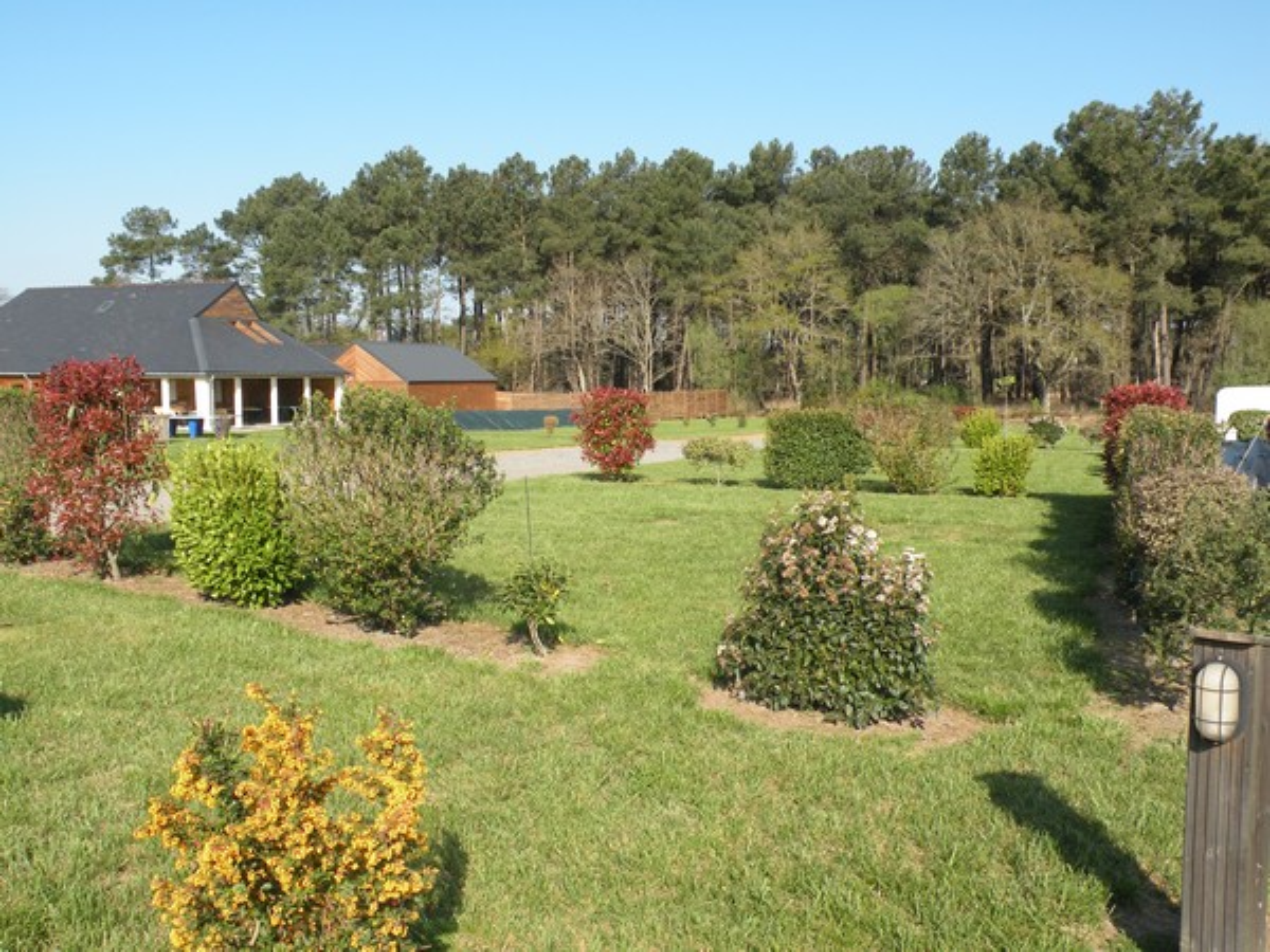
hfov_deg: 55.4
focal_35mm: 33
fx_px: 1211
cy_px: 476
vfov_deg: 42.9
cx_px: 635
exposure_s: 1/226
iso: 64
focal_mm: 5.8
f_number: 5.6
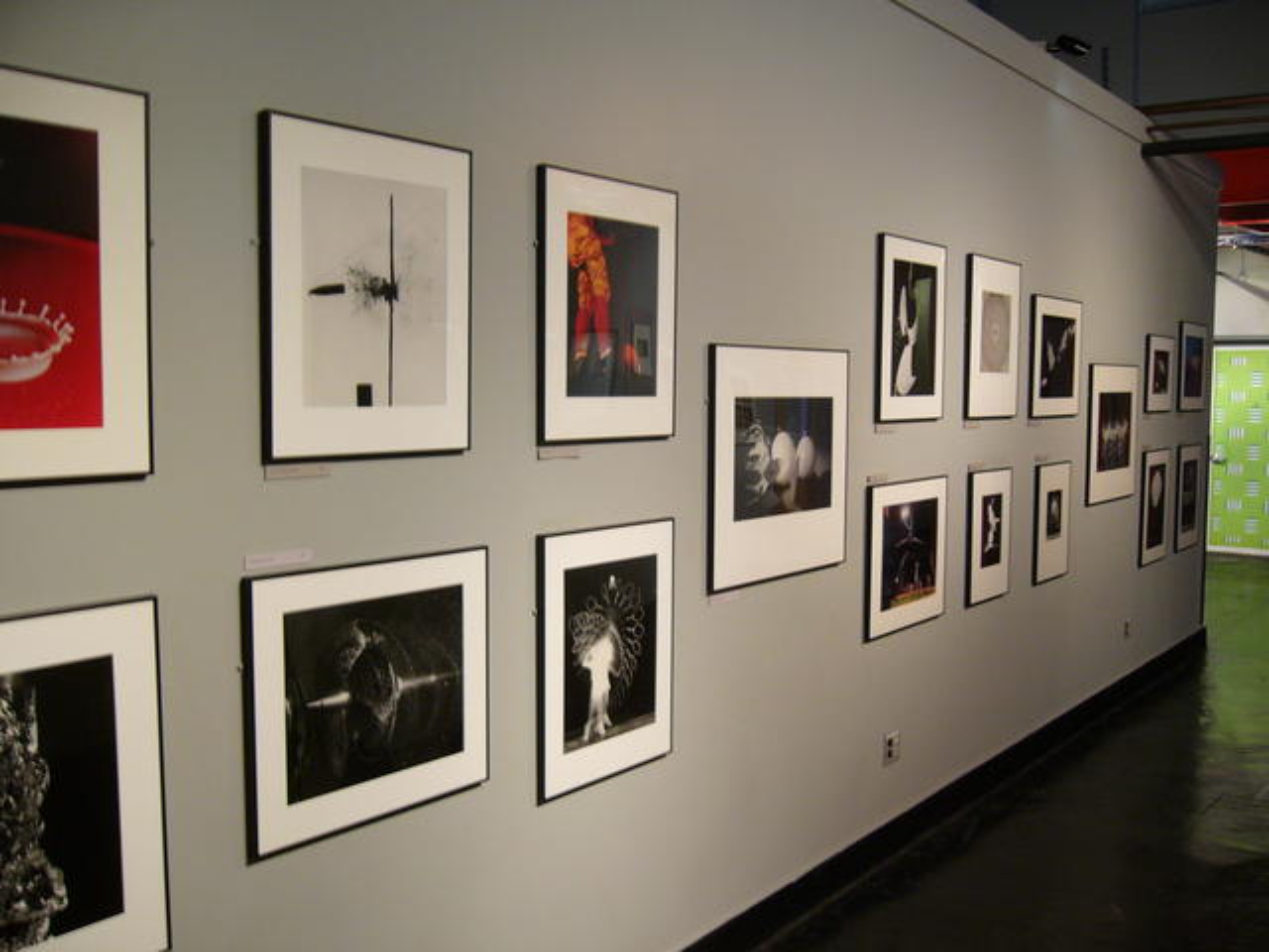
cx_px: 634
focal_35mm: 35
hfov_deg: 52.6
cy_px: 476
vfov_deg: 40.7
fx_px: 1283
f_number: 2.8
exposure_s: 1/8
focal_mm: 5.8
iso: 200
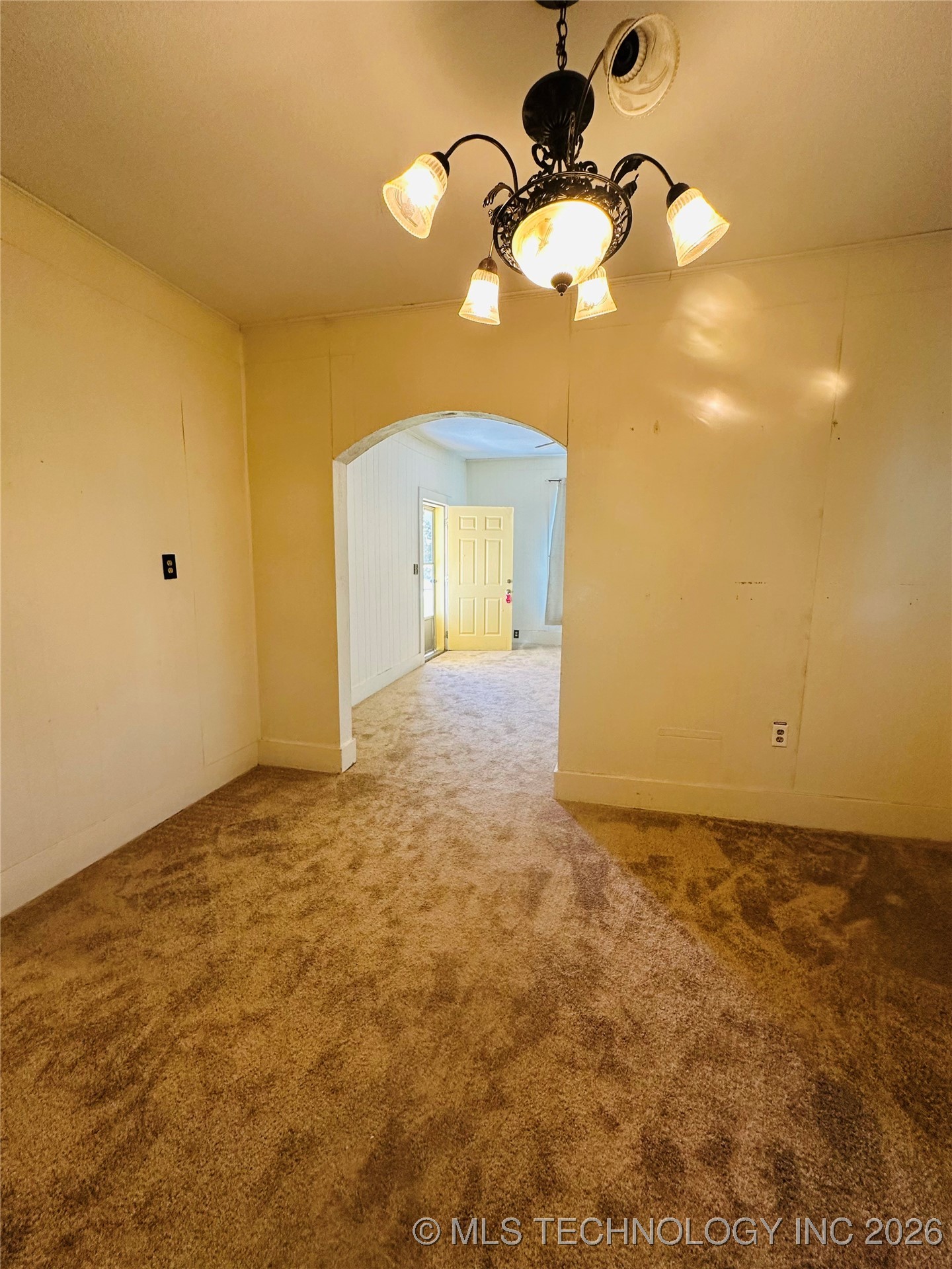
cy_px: 634
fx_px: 513
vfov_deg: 102.1
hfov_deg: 85.7
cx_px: 476
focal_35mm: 14
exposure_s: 1/120
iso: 200
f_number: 2.2
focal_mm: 2.22
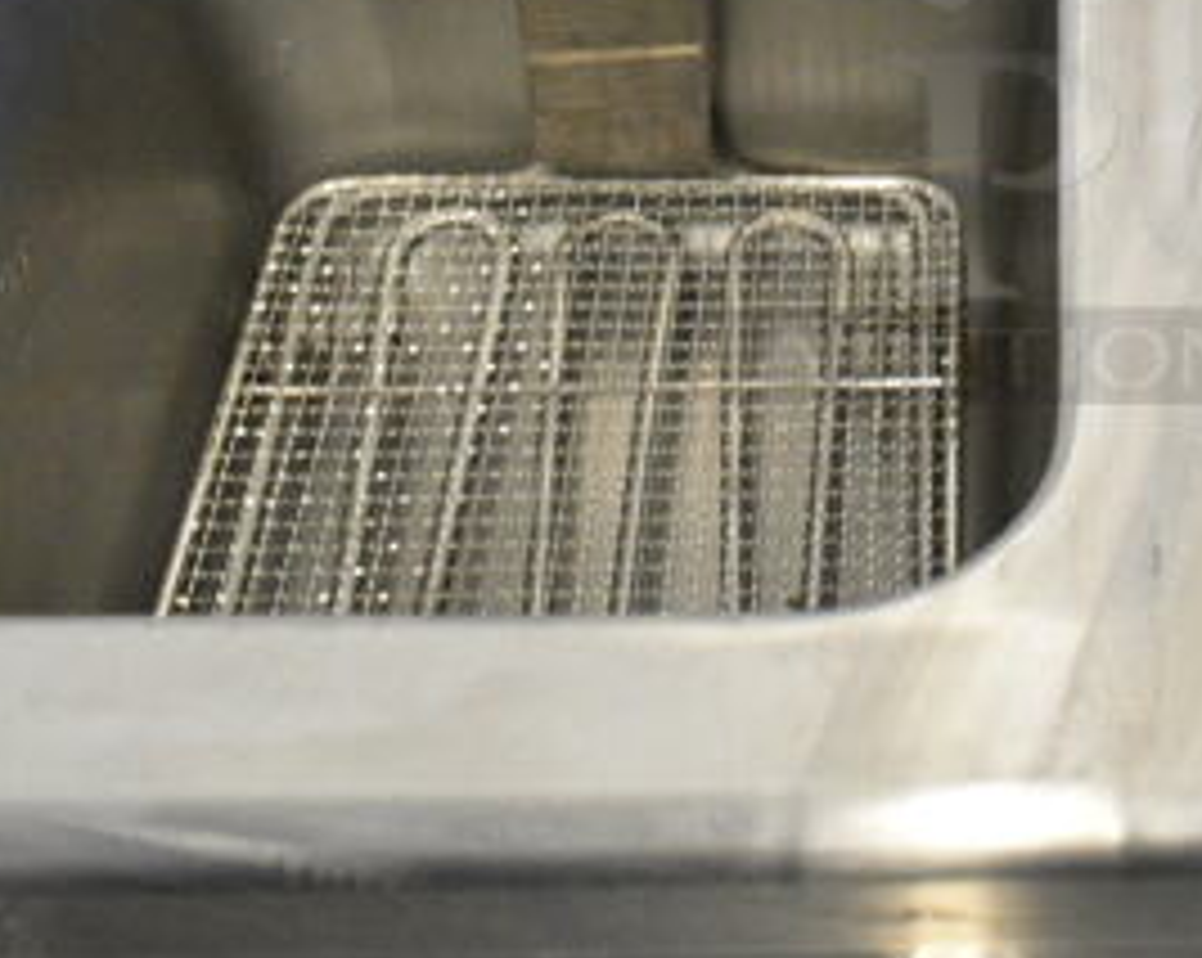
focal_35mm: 58
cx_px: 1225
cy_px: 166
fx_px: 2061
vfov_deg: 25.6
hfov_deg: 30.1
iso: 6400
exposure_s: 1/200
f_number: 9
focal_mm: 18
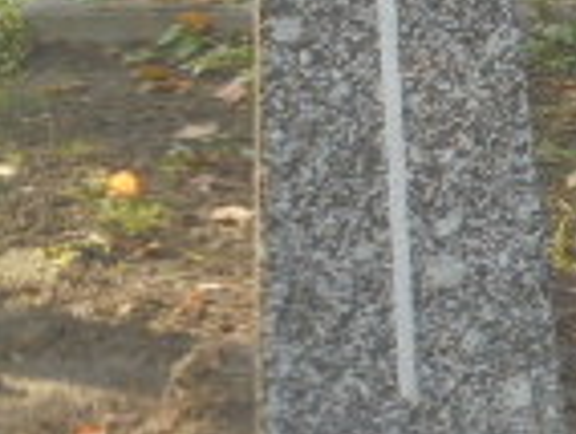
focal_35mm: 288
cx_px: 1294
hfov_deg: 6.6
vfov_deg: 5.2
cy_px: 20
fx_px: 4800
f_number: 5.6
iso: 100
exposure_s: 1/50
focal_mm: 11.5
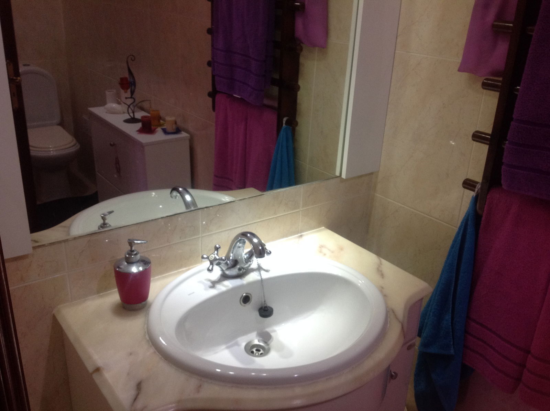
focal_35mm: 35
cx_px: 275
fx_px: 555
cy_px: 206
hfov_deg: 52.7
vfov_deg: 40.6
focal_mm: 4.28
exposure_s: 1/15
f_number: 2.4
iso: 125
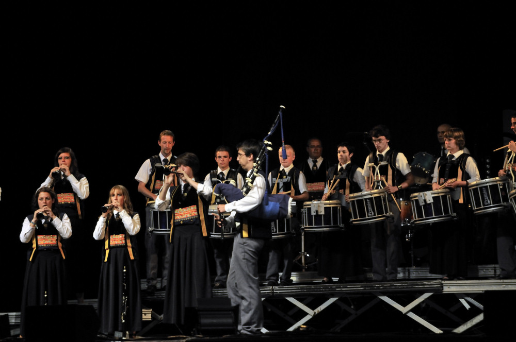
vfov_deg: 10.7
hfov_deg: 16.1
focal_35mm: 128
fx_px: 1825
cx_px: 258
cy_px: 171
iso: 1000
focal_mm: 85
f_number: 5.6
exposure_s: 1/100
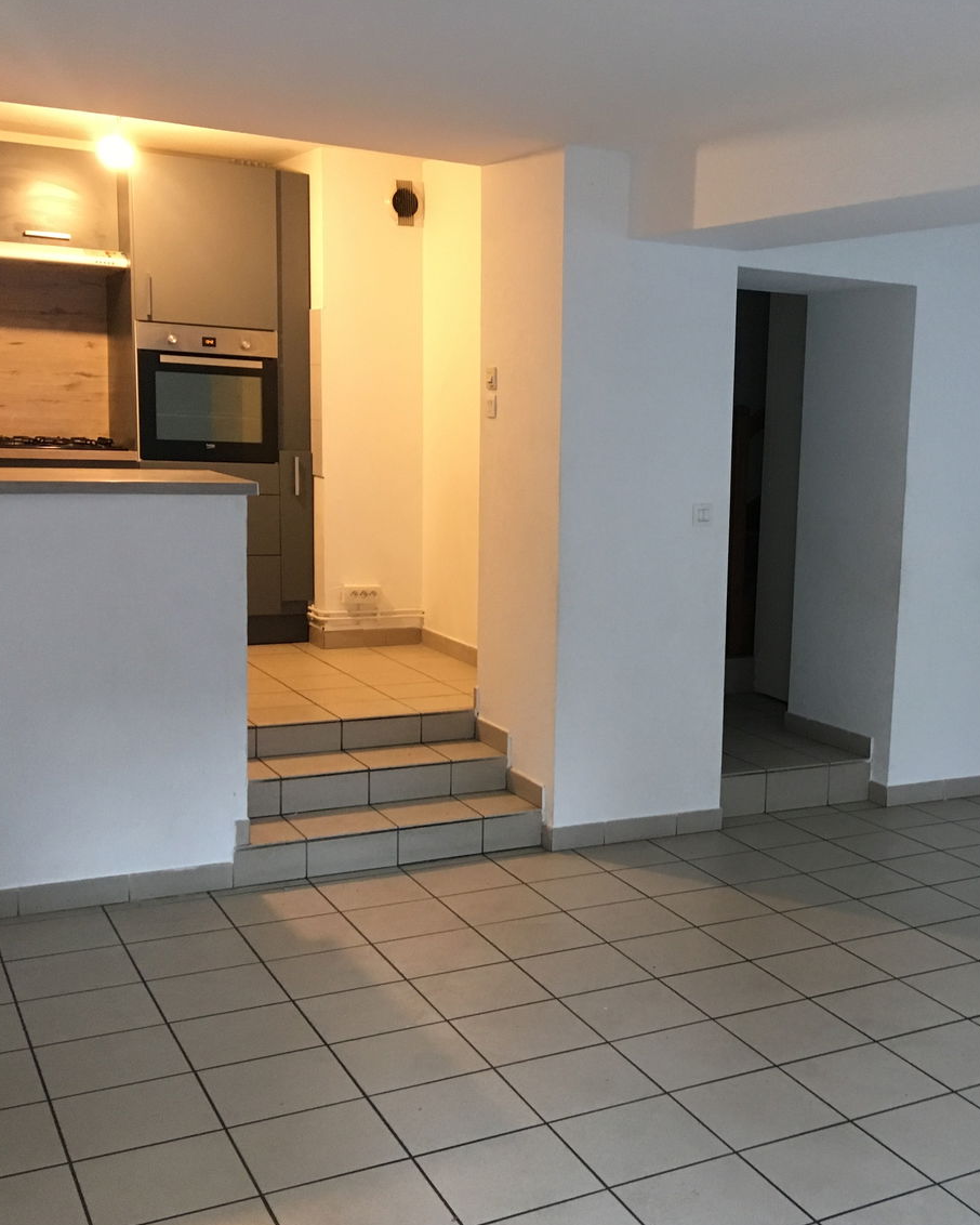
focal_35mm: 40
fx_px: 1450
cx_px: 753
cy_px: 644
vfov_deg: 45.8
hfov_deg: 36.3
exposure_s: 1/33
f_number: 2.2
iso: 200
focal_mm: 4.15
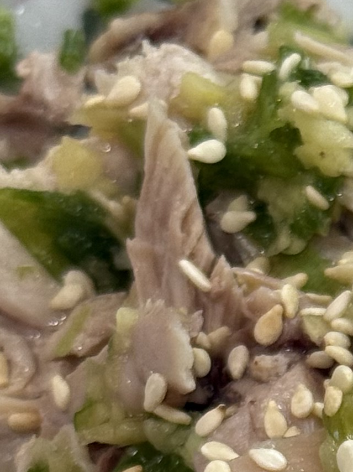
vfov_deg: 8.6
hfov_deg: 6.4
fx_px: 3089
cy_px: 554
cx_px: 623
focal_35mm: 227
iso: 100
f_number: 1.78
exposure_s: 1/120
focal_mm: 6.76
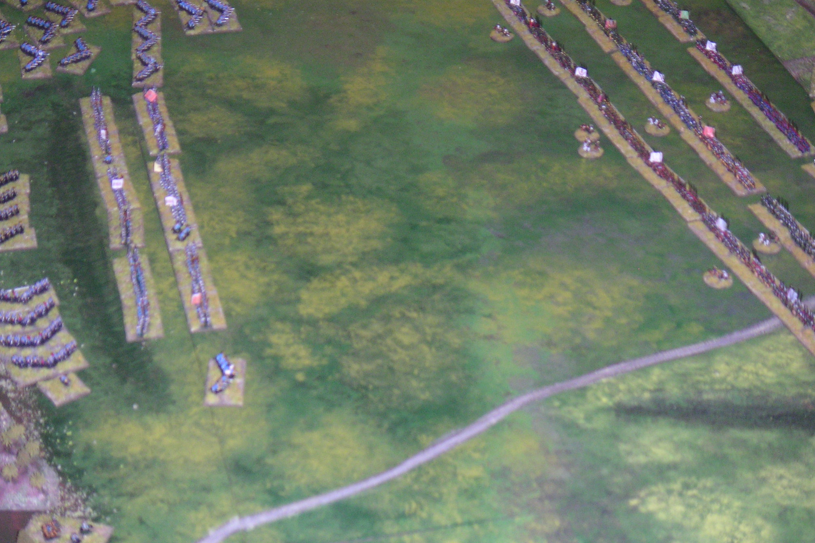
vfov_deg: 18.7
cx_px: 414
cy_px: 242
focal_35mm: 73
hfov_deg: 27.7
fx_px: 1653
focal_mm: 10.7
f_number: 3.1
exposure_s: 1/60
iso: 160
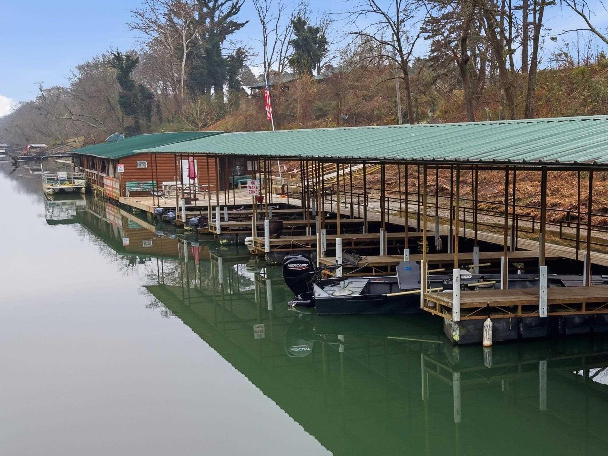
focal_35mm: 38
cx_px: 468
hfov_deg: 46.9
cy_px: 216
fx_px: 667
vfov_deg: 37.7
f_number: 1.8
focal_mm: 8.7
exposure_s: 1/1500
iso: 200
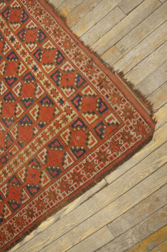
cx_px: 84
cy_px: 126
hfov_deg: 47.8
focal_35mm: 27
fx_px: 188
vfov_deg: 67.4
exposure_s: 1/60
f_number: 4
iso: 1000
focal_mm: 18
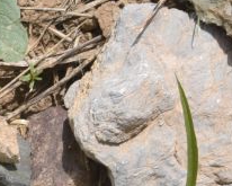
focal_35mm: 296
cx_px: -275
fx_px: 2033
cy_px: 352
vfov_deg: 5.1
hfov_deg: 6.3
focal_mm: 50
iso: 160
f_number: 14
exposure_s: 1/125
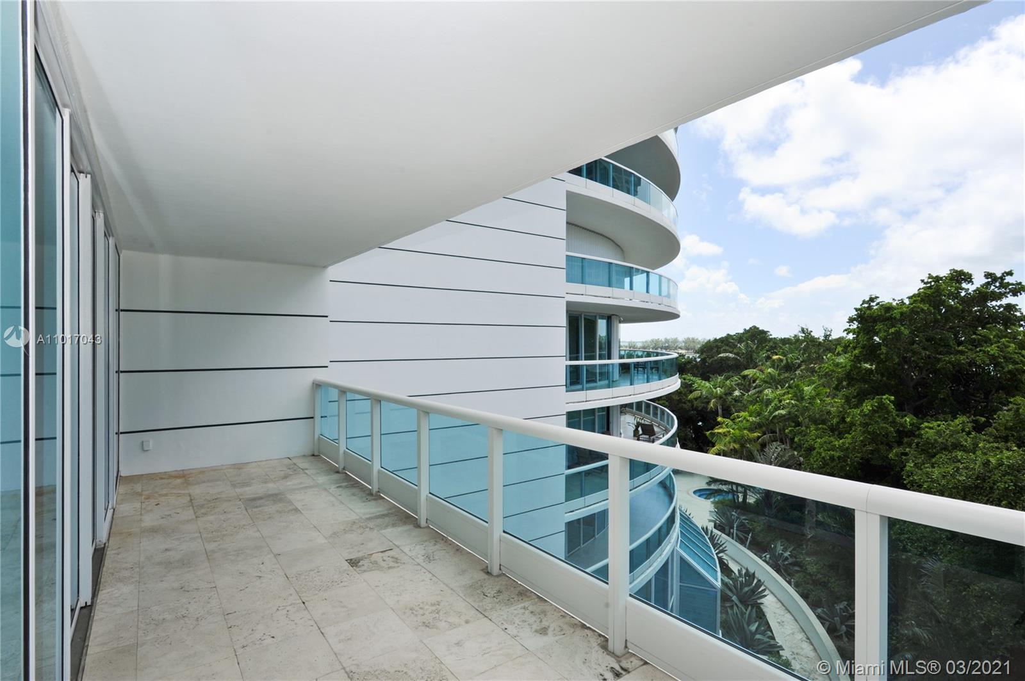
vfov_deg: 70.3
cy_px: 340
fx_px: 483
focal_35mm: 17
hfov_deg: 93.3
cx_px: 512
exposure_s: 1/250
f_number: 10
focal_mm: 17
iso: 200
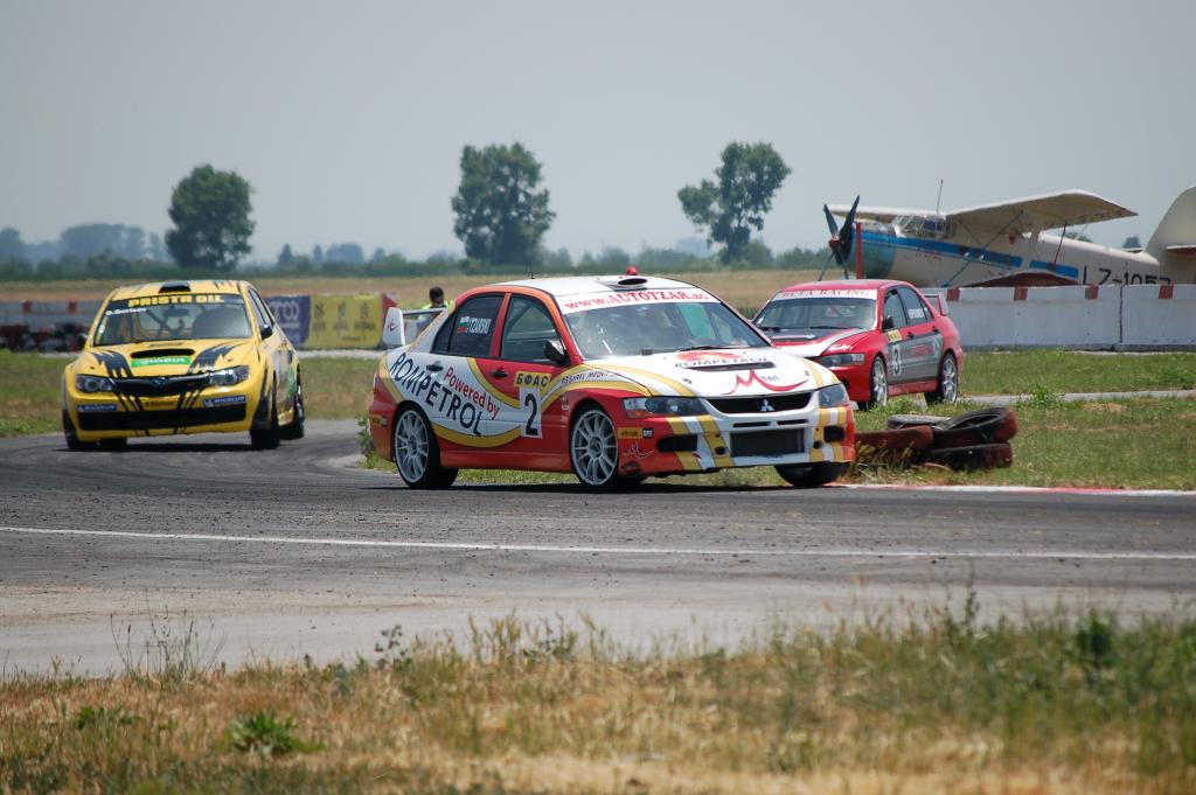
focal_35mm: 300
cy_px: 398
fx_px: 9958
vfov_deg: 4.6
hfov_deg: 6.9
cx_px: 598
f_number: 5.6
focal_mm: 200
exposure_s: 1/1000
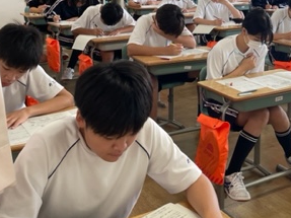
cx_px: 294
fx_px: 487
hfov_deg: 30.7
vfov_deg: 24.3
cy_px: 10
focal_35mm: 58
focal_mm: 4.2
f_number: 1.6
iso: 40
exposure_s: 1/100
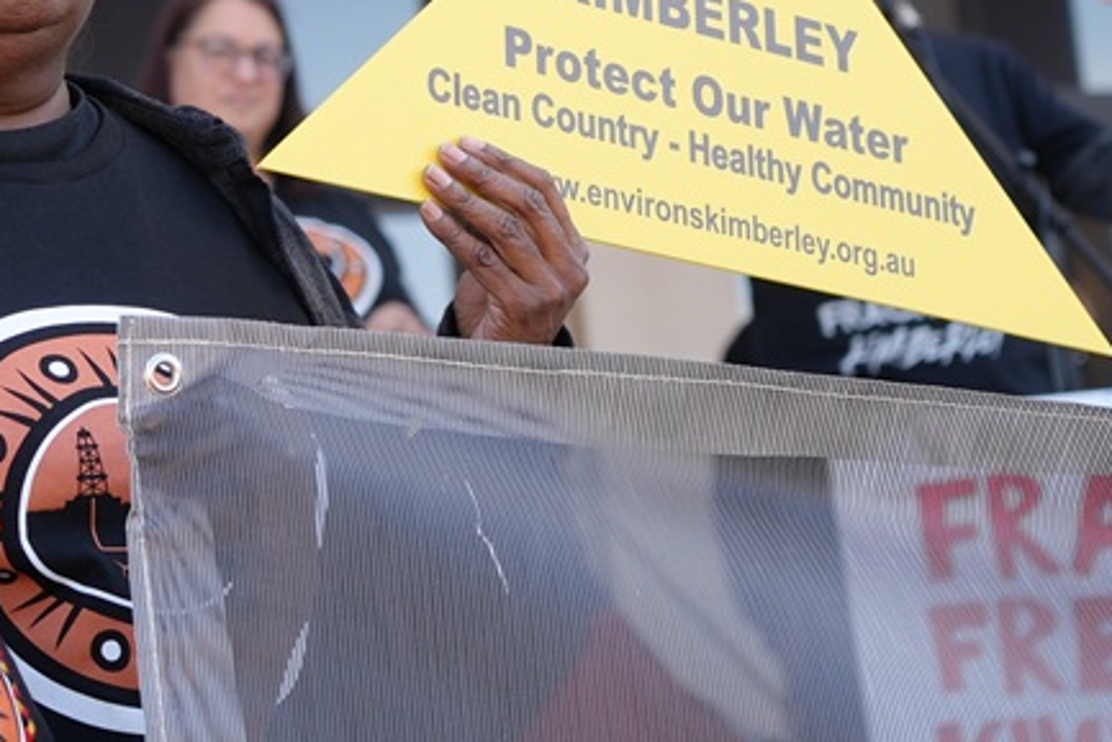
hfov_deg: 16.1
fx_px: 3924
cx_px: 295
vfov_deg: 10.7
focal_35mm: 127
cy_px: 17
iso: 100
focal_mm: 55
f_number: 4
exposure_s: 1/160
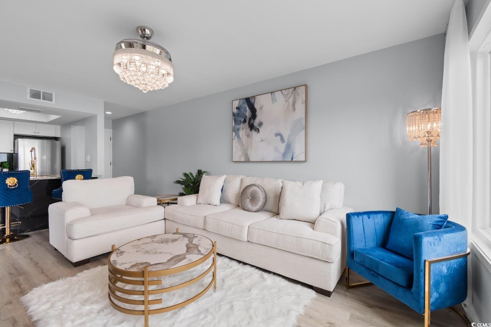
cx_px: 246
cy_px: 164
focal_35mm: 15
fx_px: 205
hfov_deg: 100.4
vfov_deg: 77.3
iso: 100
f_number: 4.5
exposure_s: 1/8
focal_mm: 10
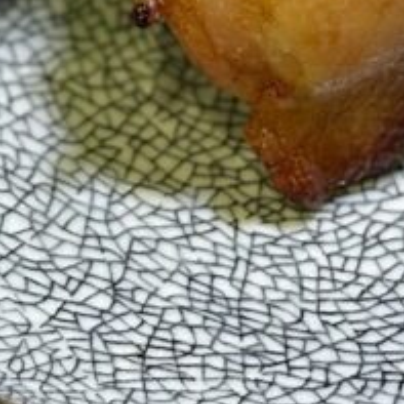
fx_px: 3156
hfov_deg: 7.3
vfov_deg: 7.1
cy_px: -314
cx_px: 427
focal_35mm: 239
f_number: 1.6
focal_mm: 5.96
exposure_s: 1/59
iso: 64
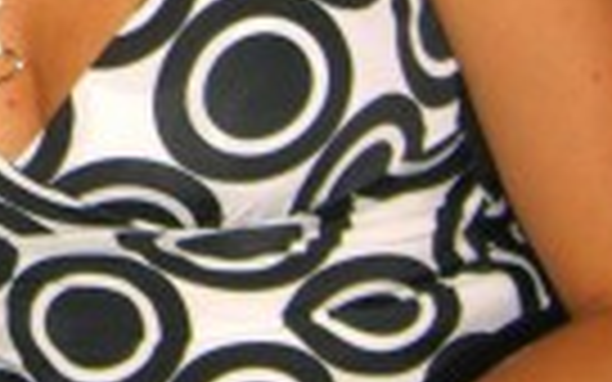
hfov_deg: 11.2
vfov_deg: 7.2
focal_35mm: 178
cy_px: -225
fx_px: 2969
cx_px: -346
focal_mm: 7.9
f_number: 2.8
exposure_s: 1/60
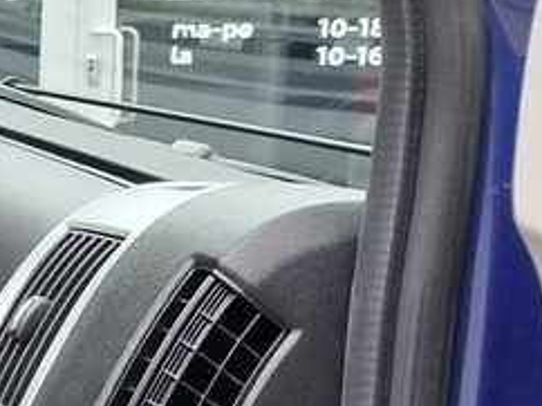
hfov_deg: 11.5
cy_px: 314
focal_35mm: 137
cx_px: -831
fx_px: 2143
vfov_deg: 10.8
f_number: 1.8
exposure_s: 1/100
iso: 200
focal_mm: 5.54
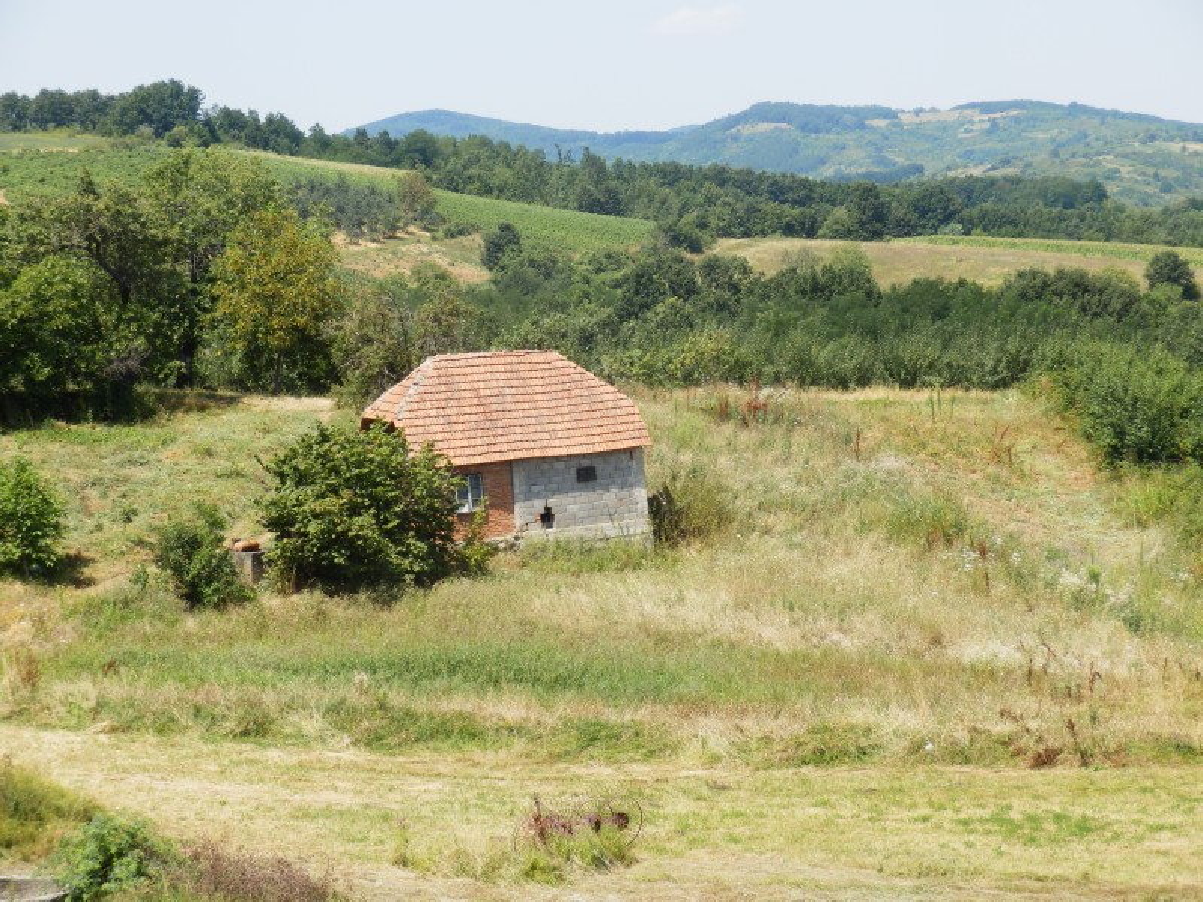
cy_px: 451
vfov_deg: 15.4
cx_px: 602
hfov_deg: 20.4
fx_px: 3336
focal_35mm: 96
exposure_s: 1/250
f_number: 5.3
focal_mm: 17.1
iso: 80
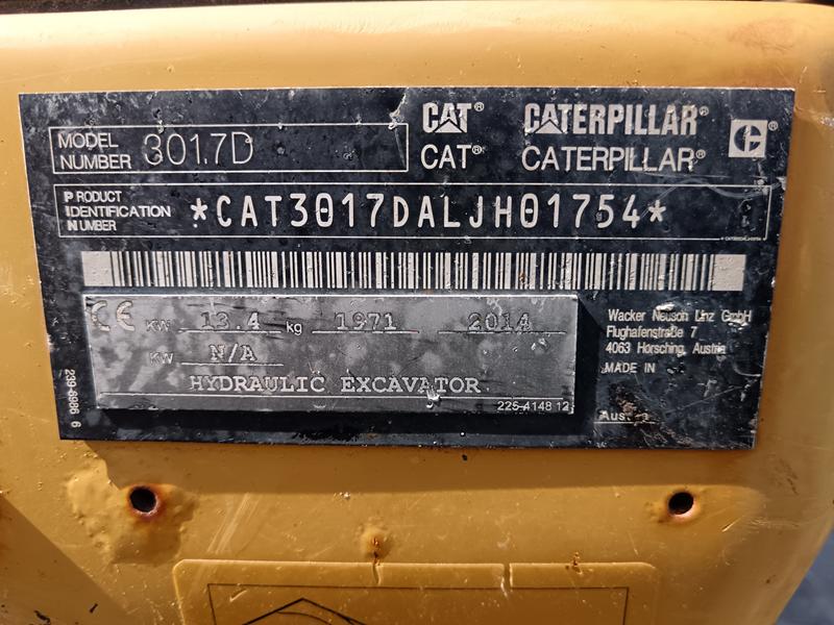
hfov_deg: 65.3
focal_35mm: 27
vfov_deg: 51.4
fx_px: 651
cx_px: 417
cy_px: 312
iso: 445
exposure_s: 1/900
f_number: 1.9
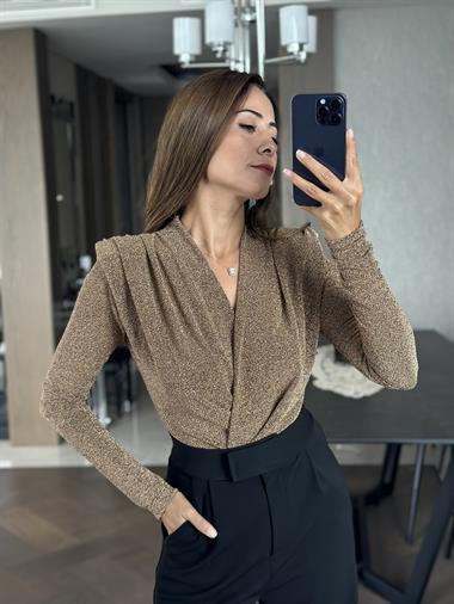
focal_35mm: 48
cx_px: 227
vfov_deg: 39.6
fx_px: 839
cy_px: 302
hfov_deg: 30.3
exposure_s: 1/46
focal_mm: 6.86
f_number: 1.78
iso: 400
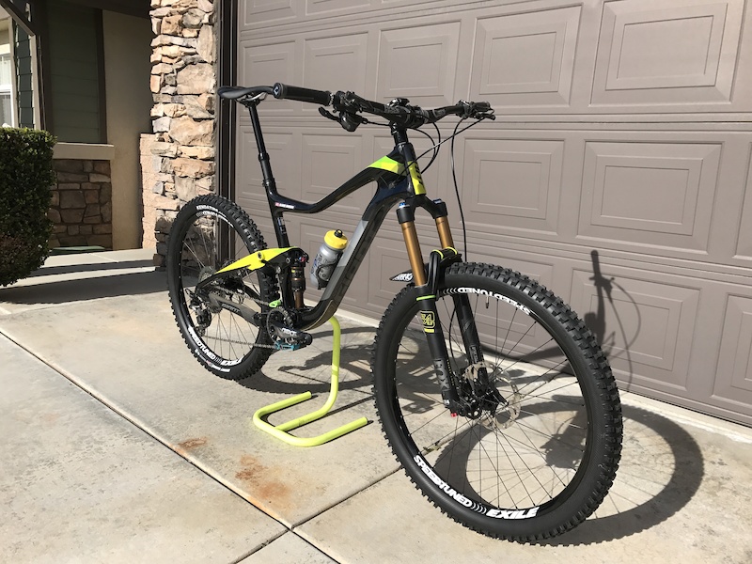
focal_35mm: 28
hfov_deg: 63.4
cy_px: 282
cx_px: 376
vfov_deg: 49.7
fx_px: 608
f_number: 1.8
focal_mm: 3.99
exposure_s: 1/2591
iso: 20
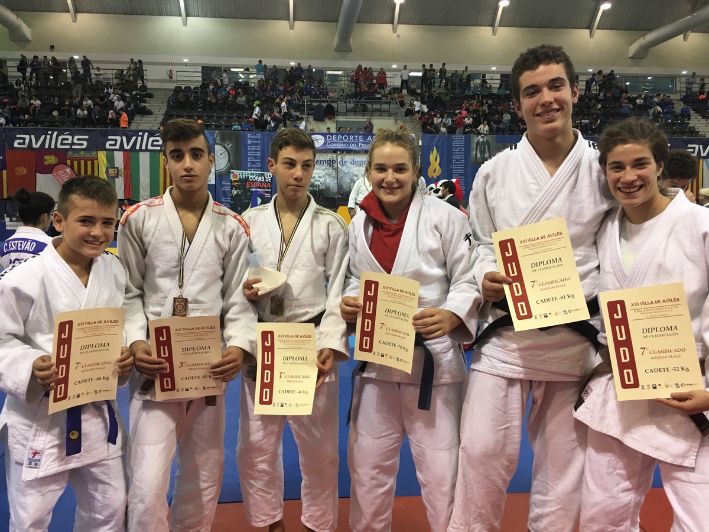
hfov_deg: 61.7
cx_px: 354
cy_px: 266
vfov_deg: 48.2
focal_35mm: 29
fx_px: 594
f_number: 2.2
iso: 40
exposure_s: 1/33
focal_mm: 4.15
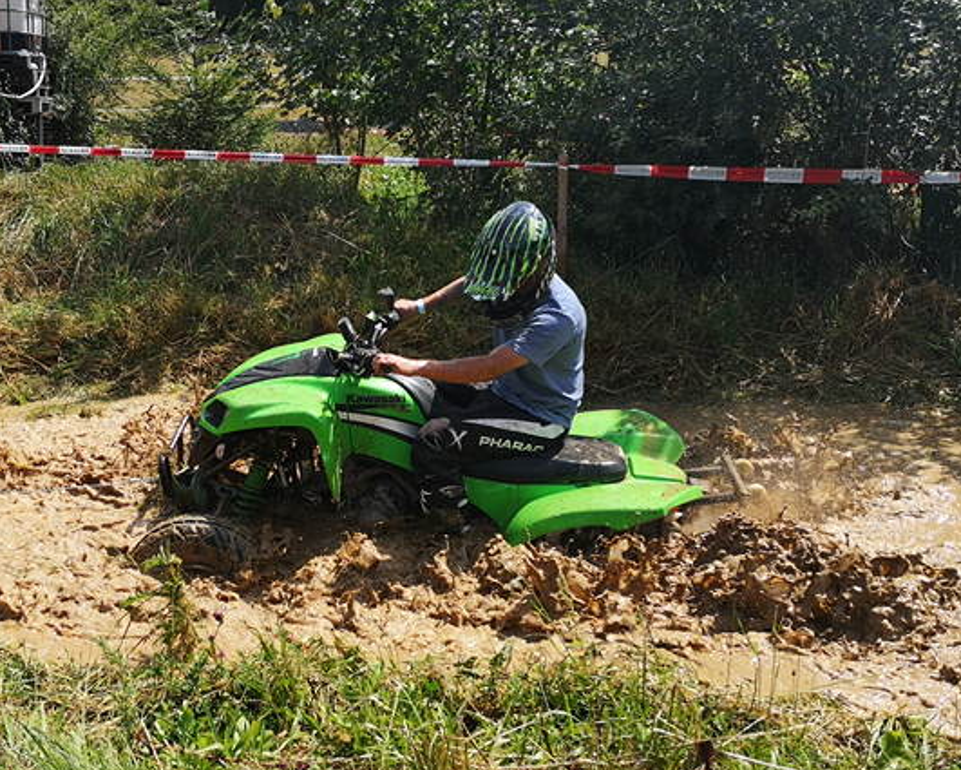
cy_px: 455
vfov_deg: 34.8
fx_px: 1223
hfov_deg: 42.6
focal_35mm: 43
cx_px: 362
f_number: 1.8
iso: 50
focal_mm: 3.95
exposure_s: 1/2033
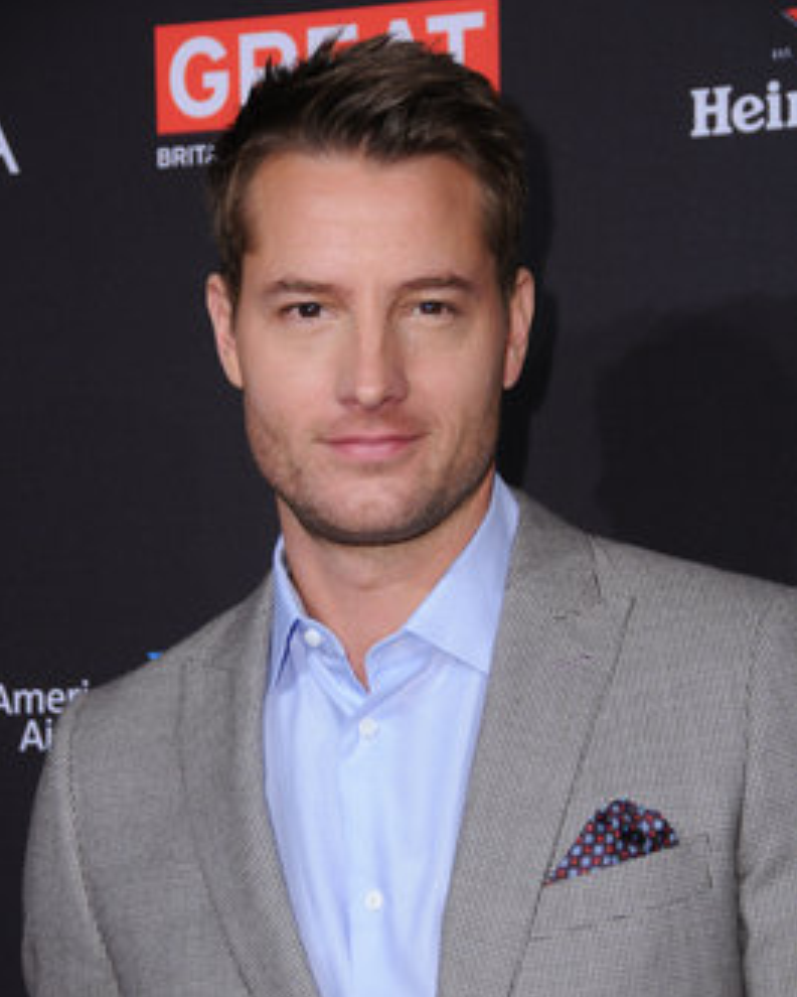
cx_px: 398
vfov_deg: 13.8
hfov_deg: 11.0
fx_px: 4128
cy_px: 526
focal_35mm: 140
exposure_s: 1/200
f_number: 5.6
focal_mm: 82
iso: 800
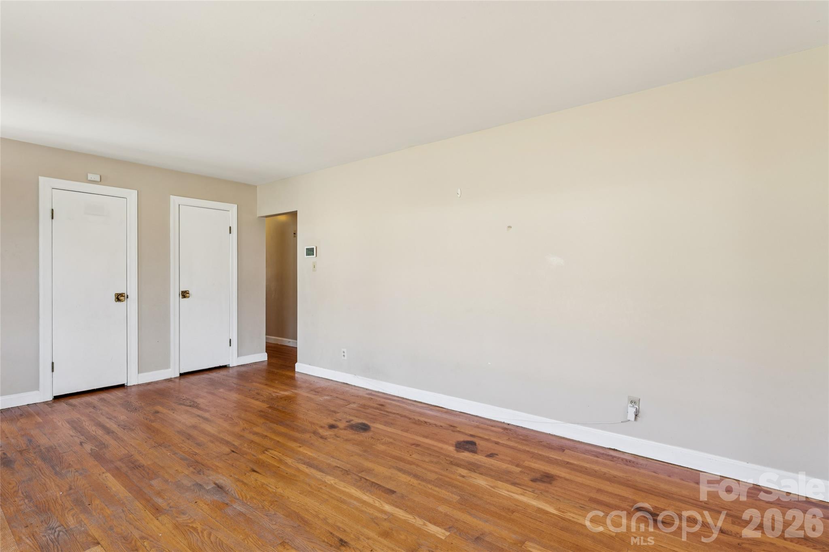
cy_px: 276
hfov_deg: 93.3
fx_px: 391
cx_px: 414
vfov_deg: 70.4
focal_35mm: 17
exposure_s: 1/2.5
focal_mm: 17
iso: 100
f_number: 11
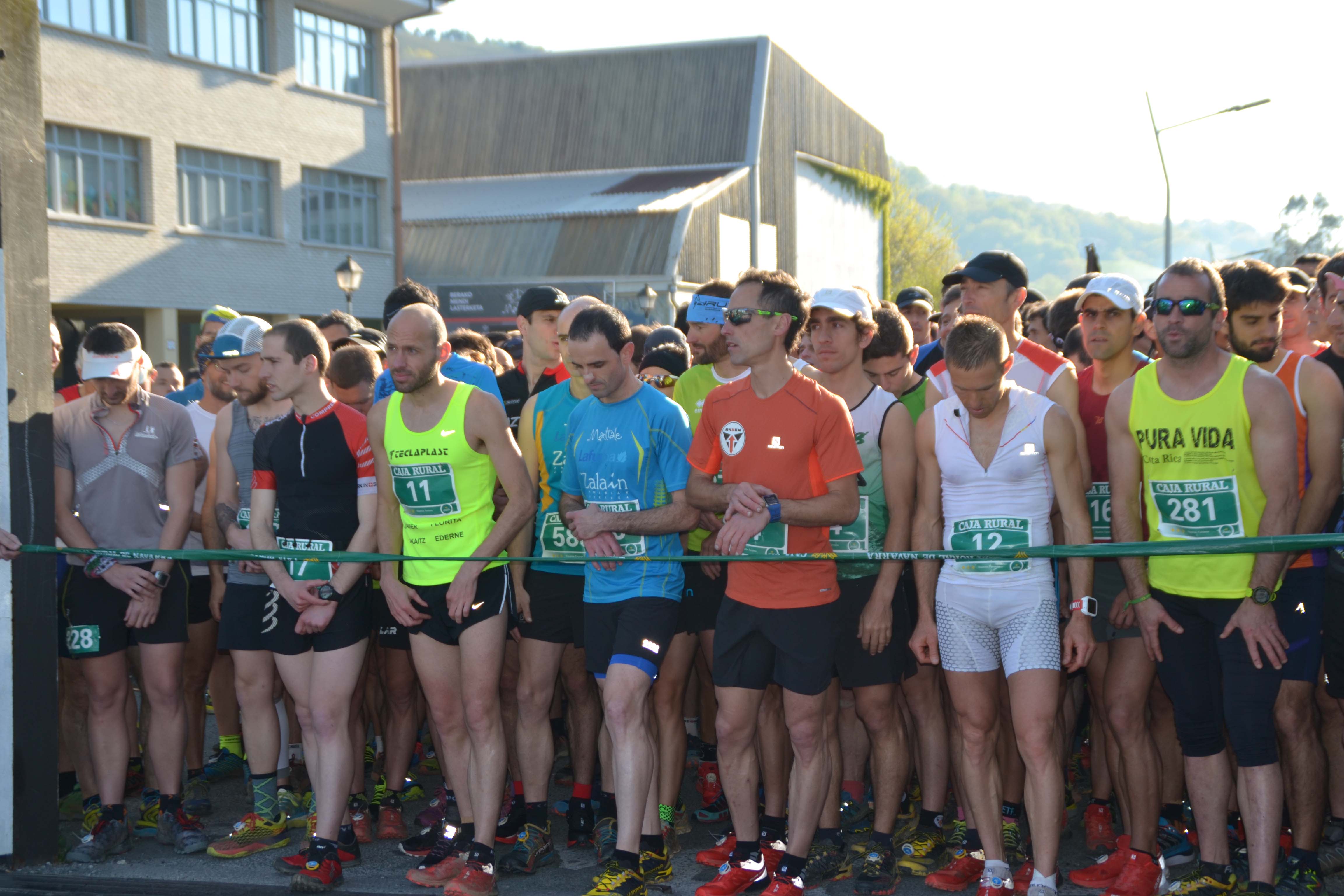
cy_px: 448
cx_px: 672
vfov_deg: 25.8
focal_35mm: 52
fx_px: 1960
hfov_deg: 37.9
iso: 100
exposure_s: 1/200
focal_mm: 35
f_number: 4.5
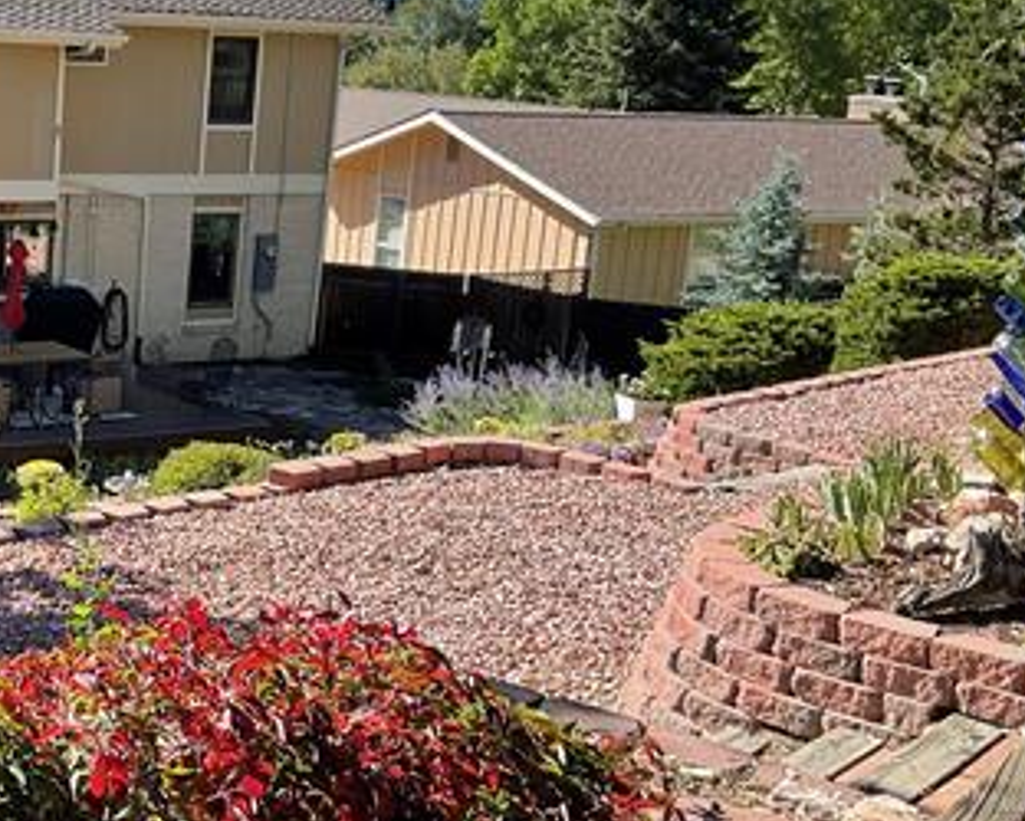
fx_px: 1761
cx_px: 23
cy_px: 458
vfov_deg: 26.2
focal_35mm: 58
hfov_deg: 30.4
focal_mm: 3
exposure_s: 1/728
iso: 16
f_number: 1.8
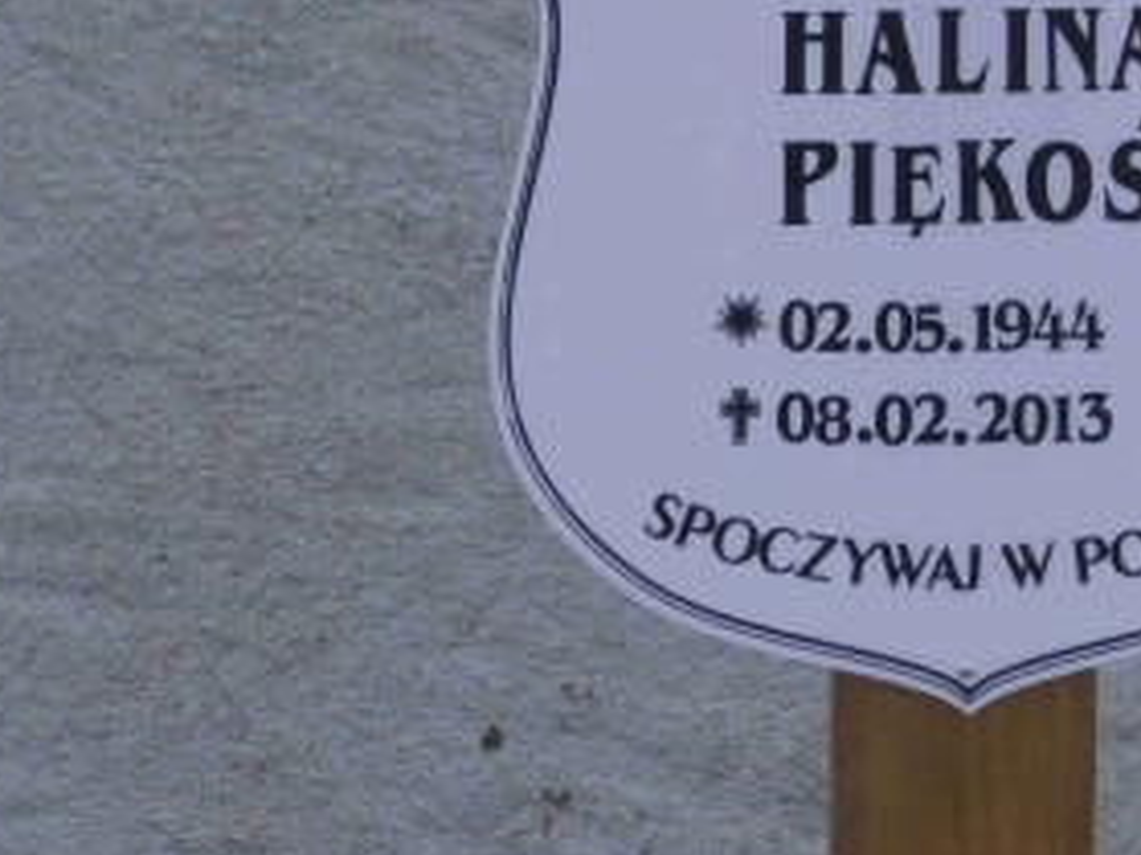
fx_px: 14991
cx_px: 986
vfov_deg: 3.3
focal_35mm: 455
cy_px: 151
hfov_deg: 4.4
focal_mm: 35.05
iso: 80
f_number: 5.8
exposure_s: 1/125
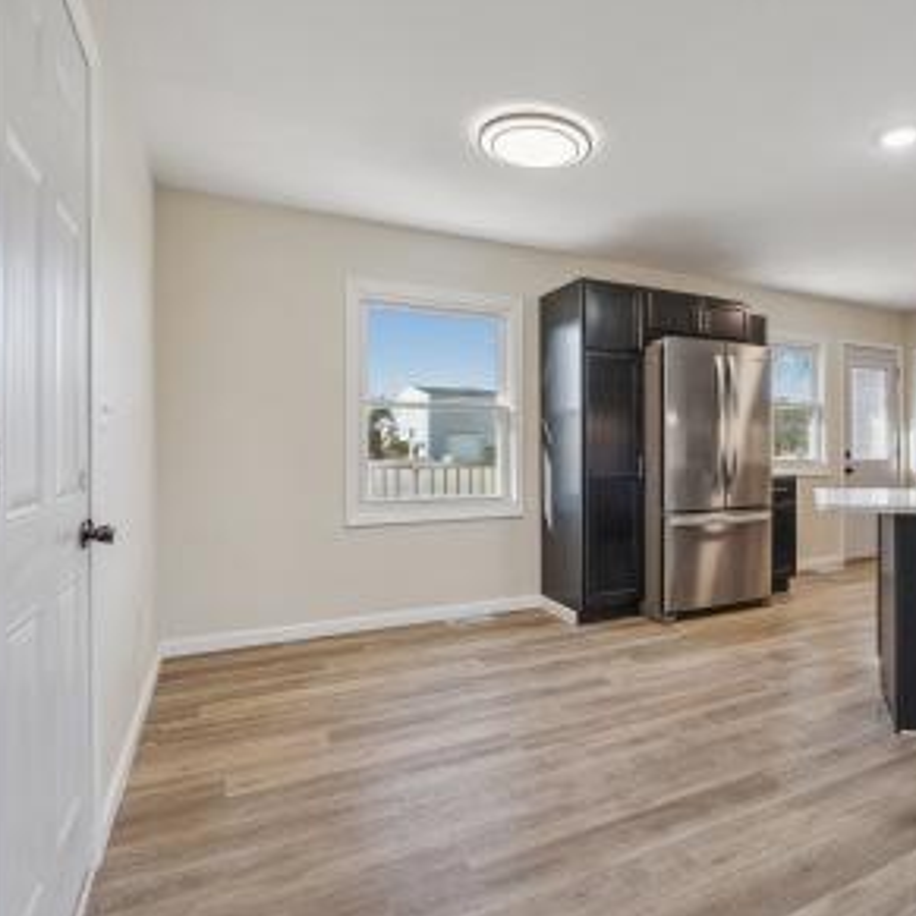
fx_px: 629
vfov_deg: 72.1
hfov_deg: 70.0
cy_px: 463
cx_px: 614
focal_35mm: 21
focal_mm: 16
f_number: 9
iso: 400
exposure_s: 1/25
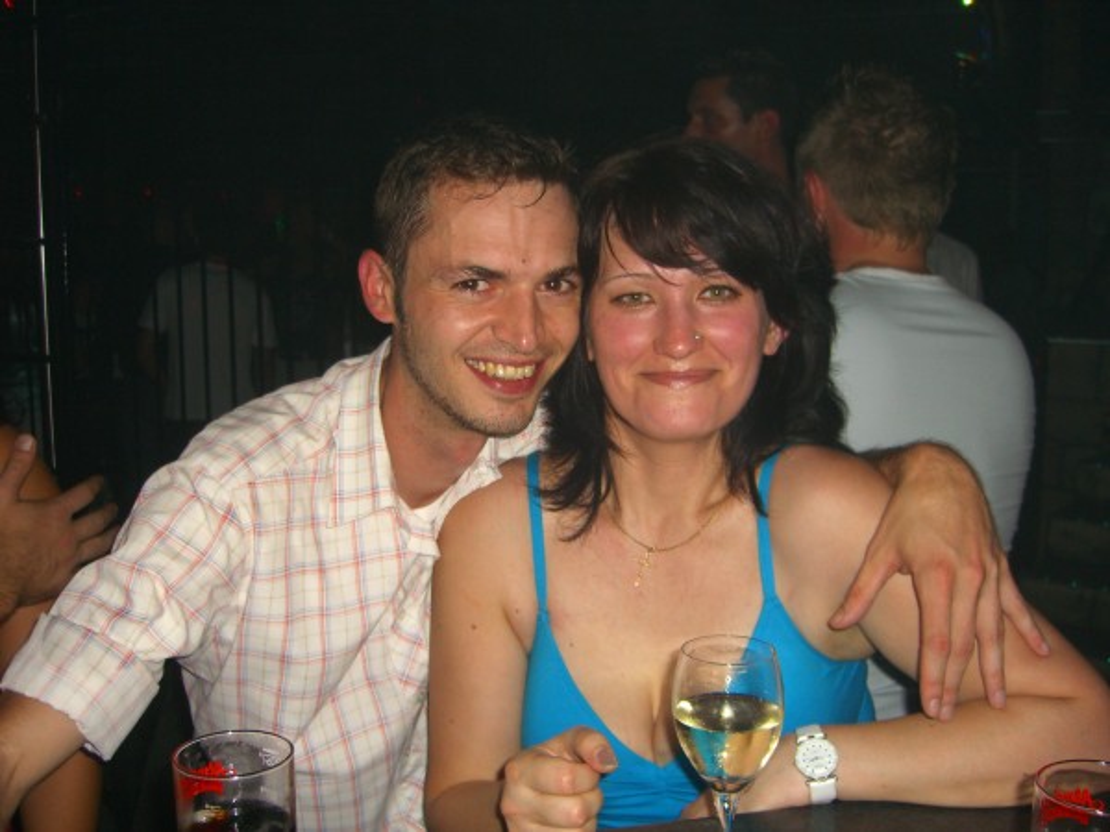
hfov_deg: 49.0
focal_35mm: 38
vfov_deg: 37.7
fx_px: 1219
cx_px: 555
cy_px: 416
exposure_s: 1/60
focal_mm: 7.9
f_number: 2.8
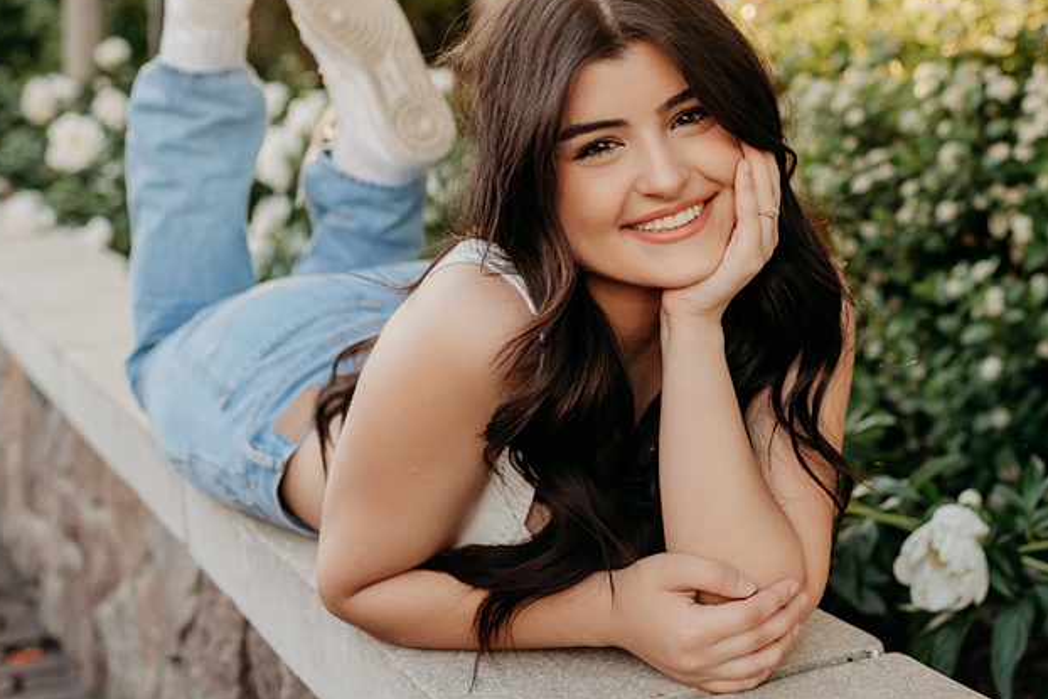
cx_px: 623
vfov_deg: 24.9
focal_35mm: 54
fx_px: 1572
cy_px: 219
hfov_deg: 36.7
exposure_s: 1/400
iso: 400
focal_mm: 35
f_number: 2.8
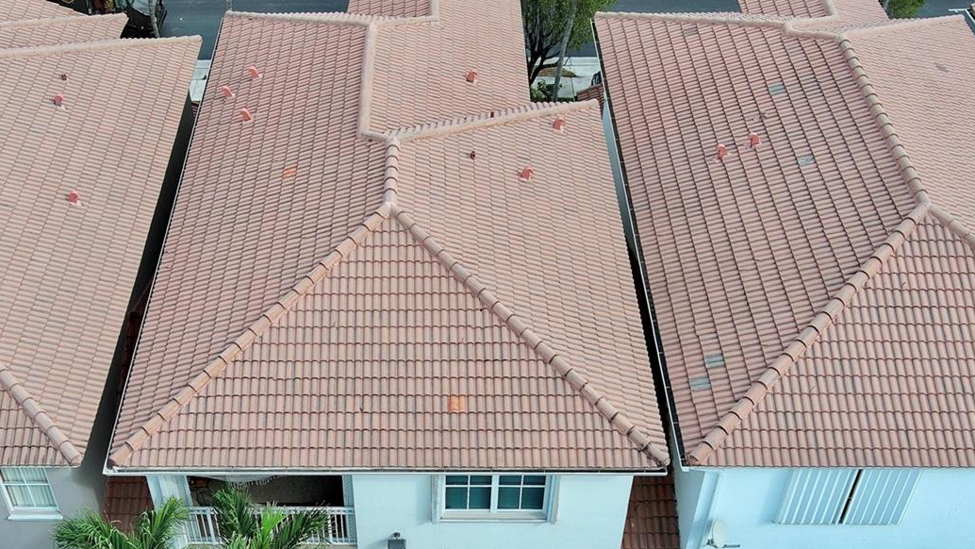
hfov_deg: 43.5
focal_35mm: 47
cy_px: 432
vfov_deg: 25.1
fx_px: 1215
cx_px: 394
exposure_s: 1/574
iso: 100
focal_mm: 10.57
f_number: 2.8
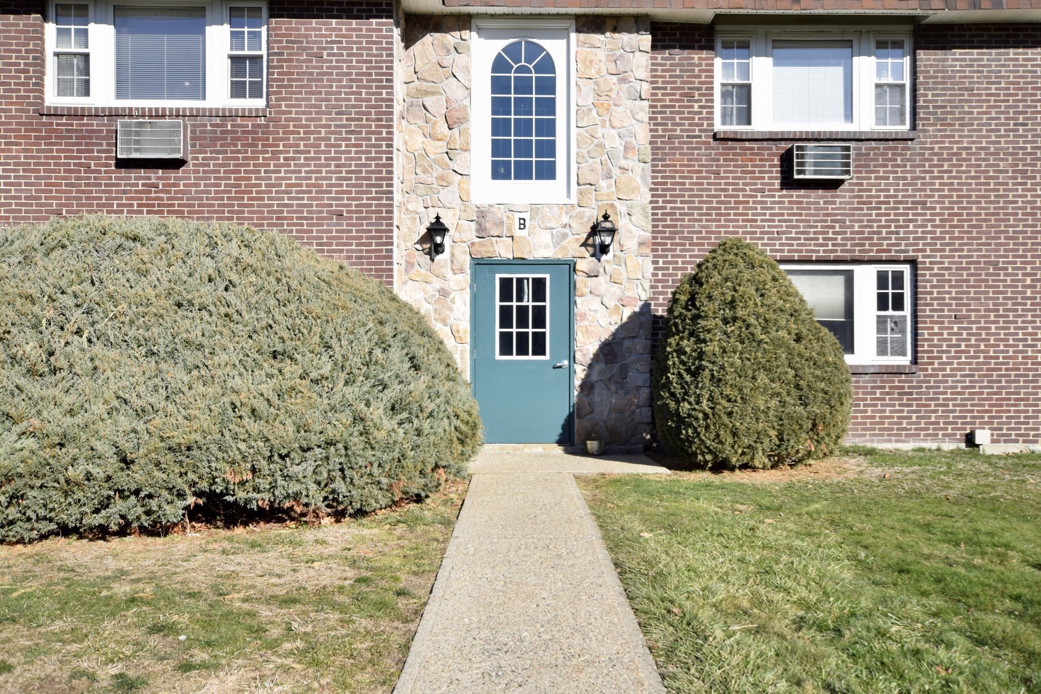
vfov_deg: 43.6
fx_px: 867
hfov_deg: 61.9
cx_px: 520
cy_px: 347
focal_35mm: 30
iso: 200
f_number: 10
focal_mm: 20
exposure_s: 1/400
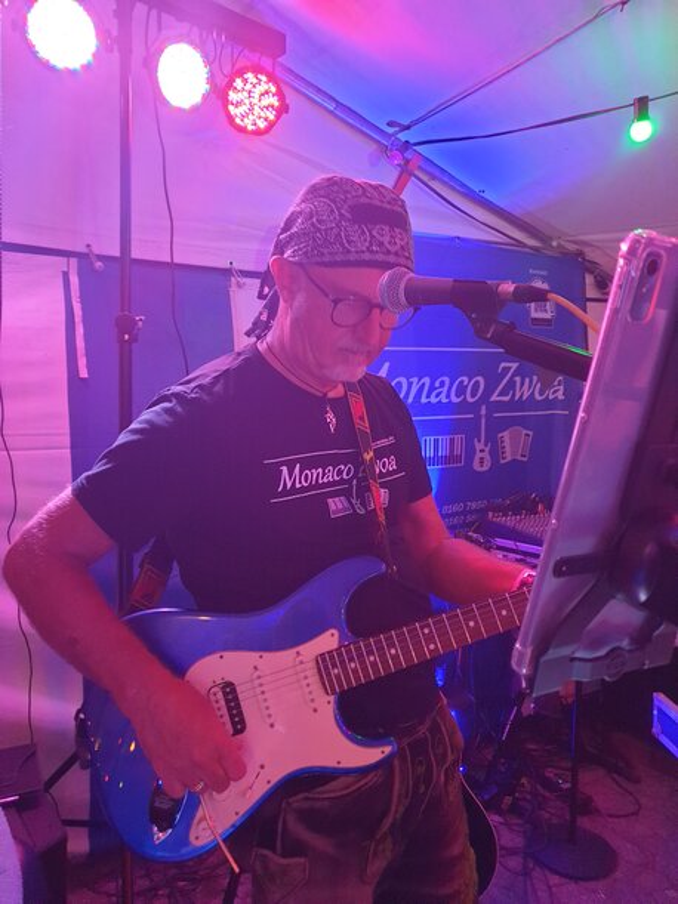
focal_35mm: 26
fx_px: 679
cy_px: 452
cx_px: 339
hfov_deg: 53.0
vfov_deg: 67.3
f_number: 1.5
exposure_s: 1/25
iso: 320
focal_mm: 4.3
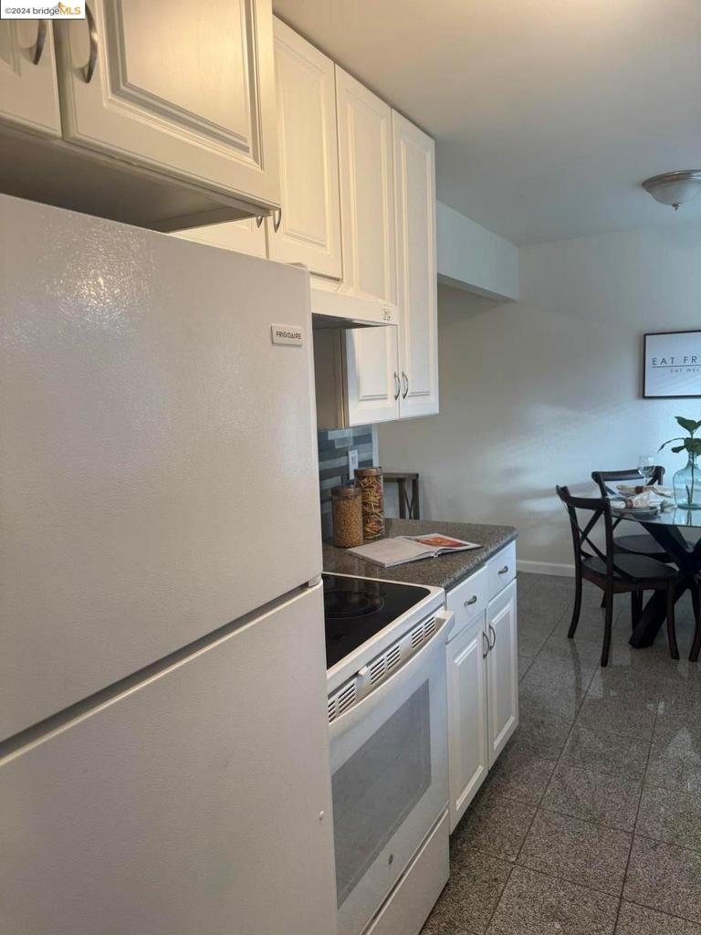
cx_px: 350
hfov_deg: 56.8
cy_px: 468
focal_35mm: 24
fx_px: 648
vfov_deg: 71.6
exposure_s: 1/120
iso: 100
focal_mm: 6.86
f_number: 1.78
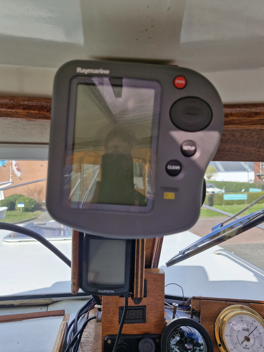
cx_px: 132
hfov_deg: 58.9
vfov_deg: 73.9
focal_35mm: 23
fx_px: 234
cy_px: 176
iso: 50
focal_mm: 5.54
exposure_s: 1/746
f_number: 1.8
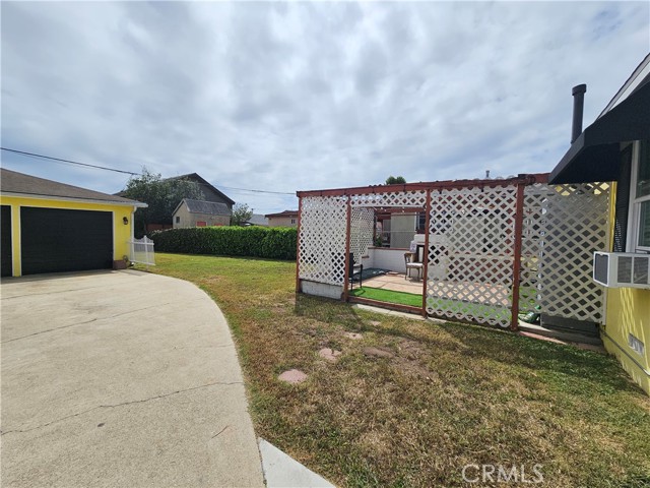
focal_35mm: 13
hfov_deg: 106.2
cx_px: 325
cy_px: 244
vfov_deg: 89.9
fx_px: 244
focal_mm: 2.2
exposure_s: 1/7960
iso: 50
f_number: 2.2
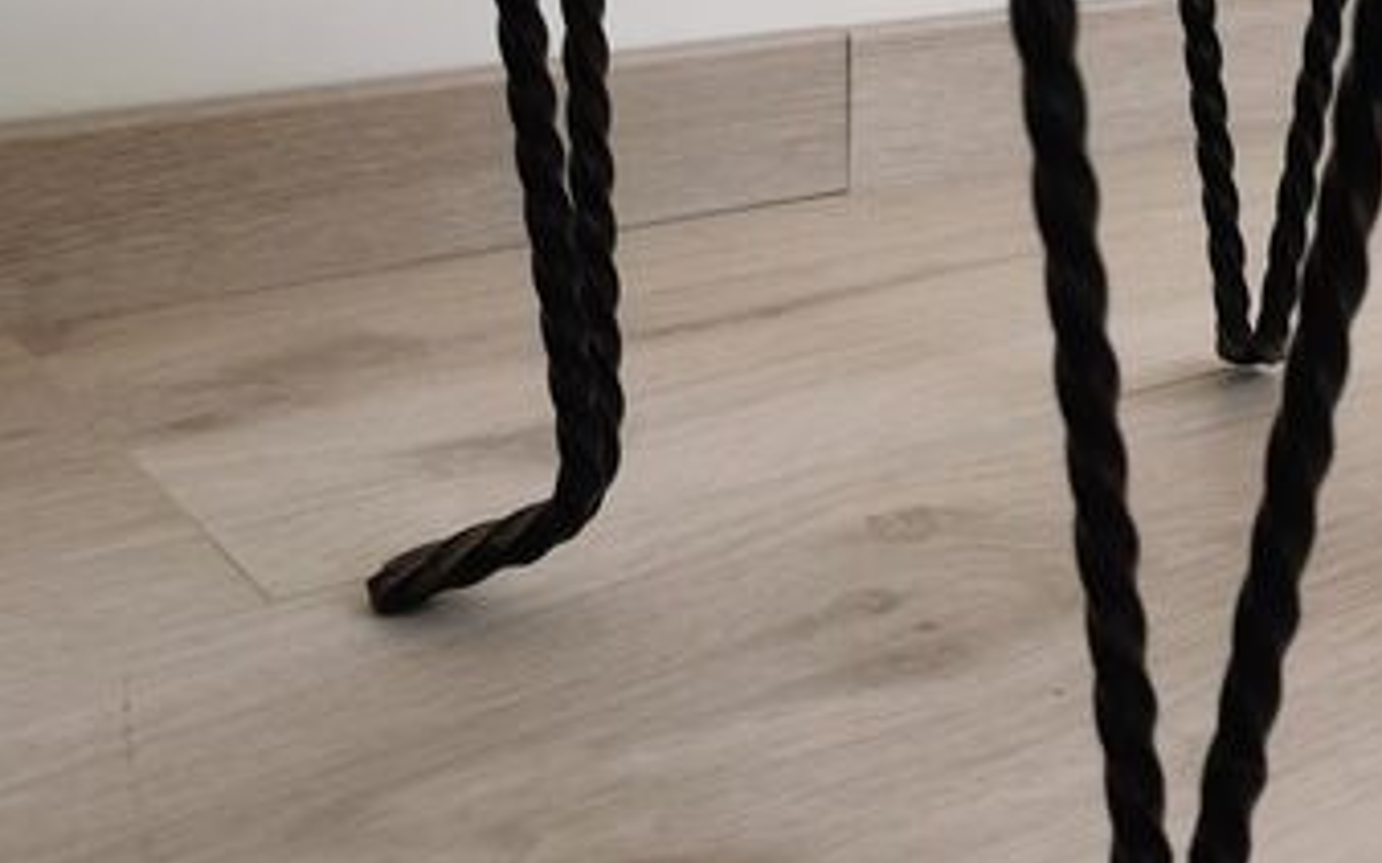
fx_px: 2447
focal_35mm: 65
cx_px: 1075
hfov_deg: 30.9
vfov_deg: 19.6
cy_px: 90
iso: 50
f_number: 1.8
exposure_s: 1/148
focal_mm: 5.58
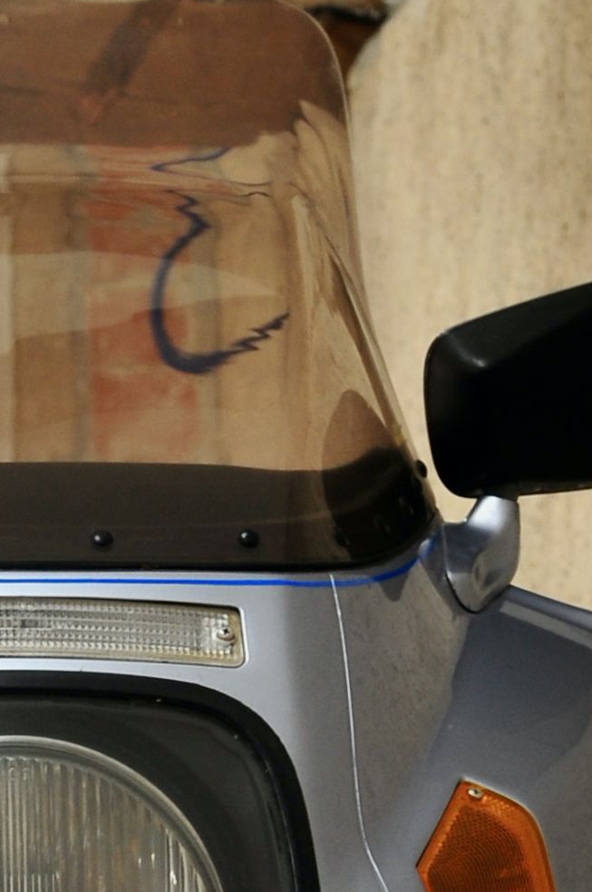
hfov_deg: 6.7
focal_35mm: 205
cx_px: -5
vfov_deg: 9.6
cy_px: 1558
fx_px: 5069
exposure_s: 1/3
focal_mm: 32
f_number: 7.1
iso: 200
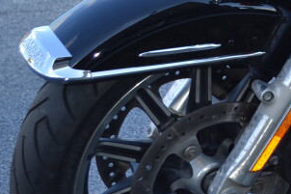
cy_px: -62
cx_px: 505
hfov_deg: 12.3
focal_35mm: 155
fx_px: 1252
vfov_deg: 8.7
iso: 100
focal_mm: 26
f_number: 4.5
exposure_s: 1/200
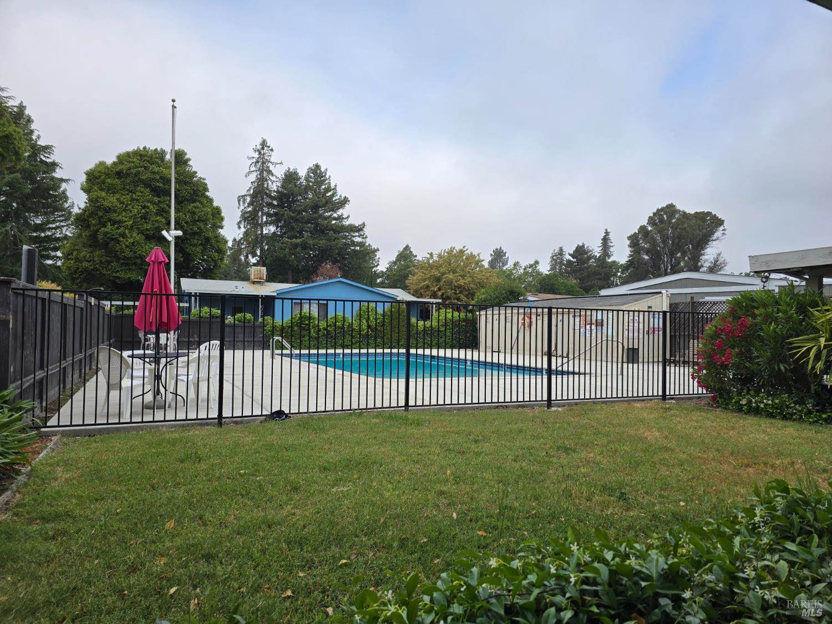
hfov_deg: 73.9
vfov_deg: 58.9
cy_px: 312
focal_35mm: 23
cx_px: 416
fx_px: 553
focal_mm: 6.3
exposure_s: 1/391
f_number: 1.7
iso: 12
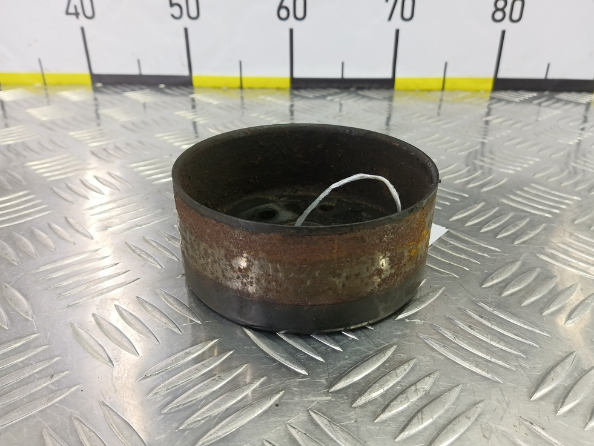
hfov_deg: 71.6
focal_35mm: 24
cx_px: 305
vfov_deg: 56.8
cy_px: 224
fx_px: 412
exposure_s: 1/50
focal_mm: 4.11
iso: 164
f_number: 1.6
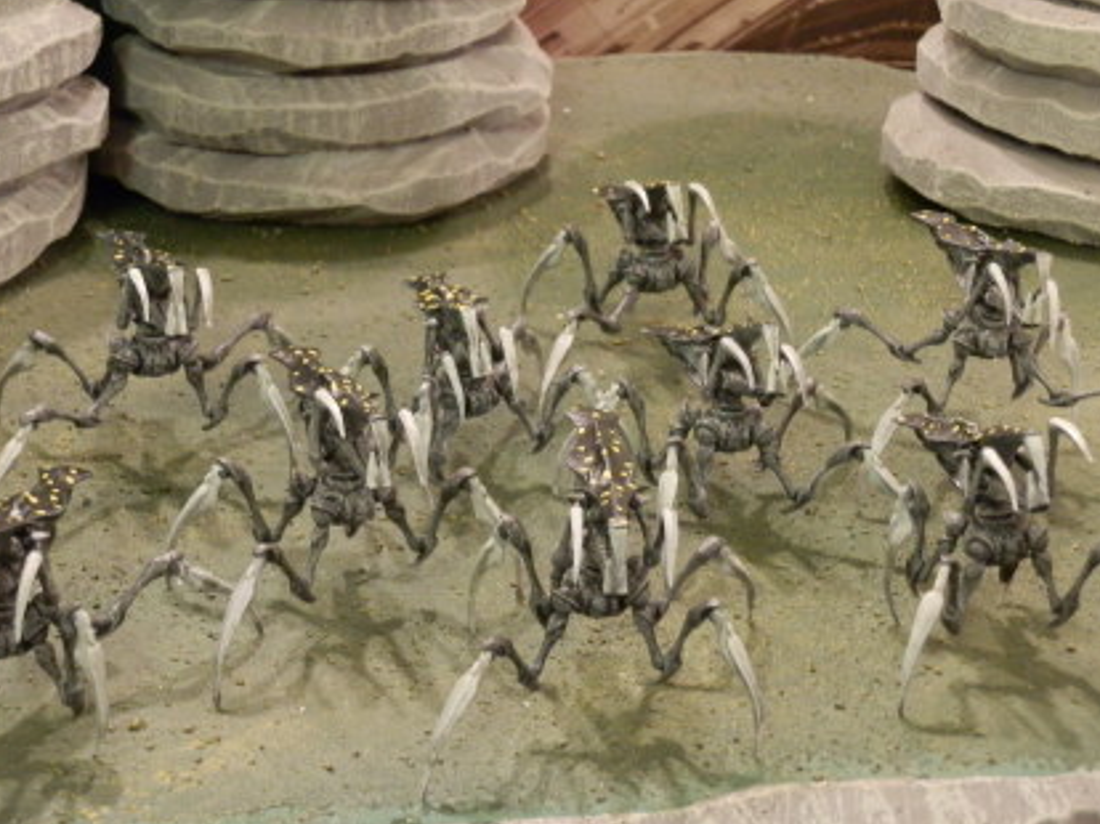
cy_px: 412
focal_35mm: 79
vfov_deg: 18.6
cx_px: 507
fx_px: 2509
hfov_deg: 24.7
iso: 320
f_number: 3.7
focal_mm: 10.99
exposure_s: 1/8
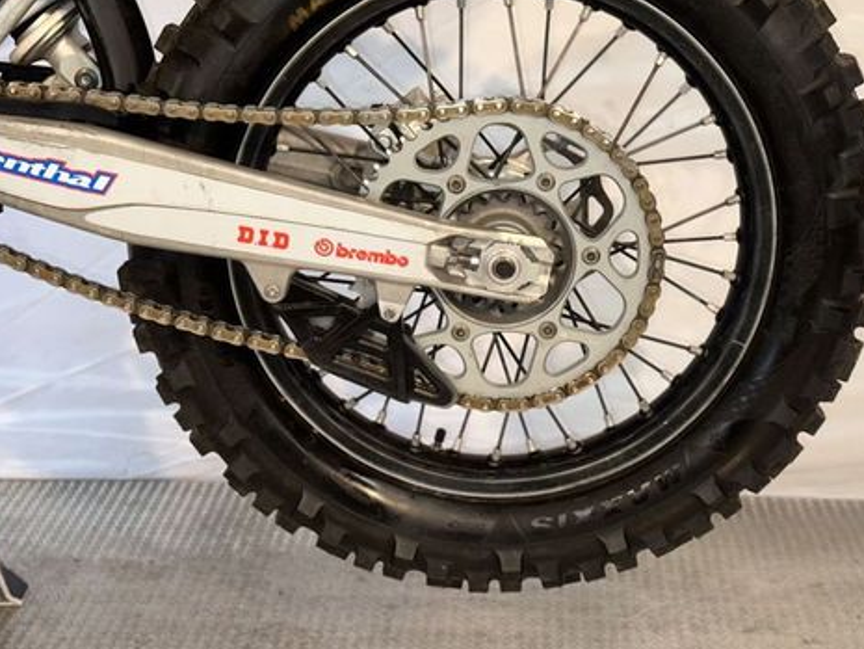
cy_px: 245
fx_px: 1648
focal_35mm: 66
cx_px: 457
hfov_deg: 29.4
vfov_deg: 22.2
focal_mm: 6.86
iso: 50
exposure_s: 1/33
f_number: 1.78
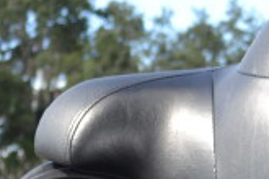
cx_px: 225
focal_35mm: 262
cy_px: 617
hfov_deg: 7.8
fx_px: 1958
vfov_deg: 4.9
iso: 100
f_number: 4.5
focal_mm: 24
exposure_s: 1/200
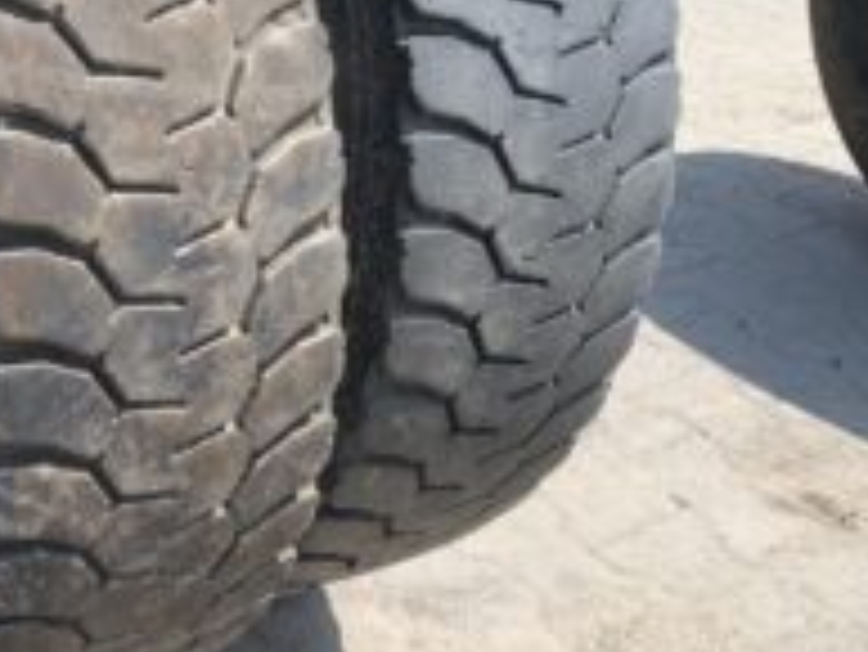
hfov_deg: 31.9
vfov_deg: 24.9
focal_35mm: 58
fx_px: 1455
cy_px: 137
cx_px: 117
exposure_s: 1/1149
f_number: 1.8
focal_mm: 4.25
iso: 25
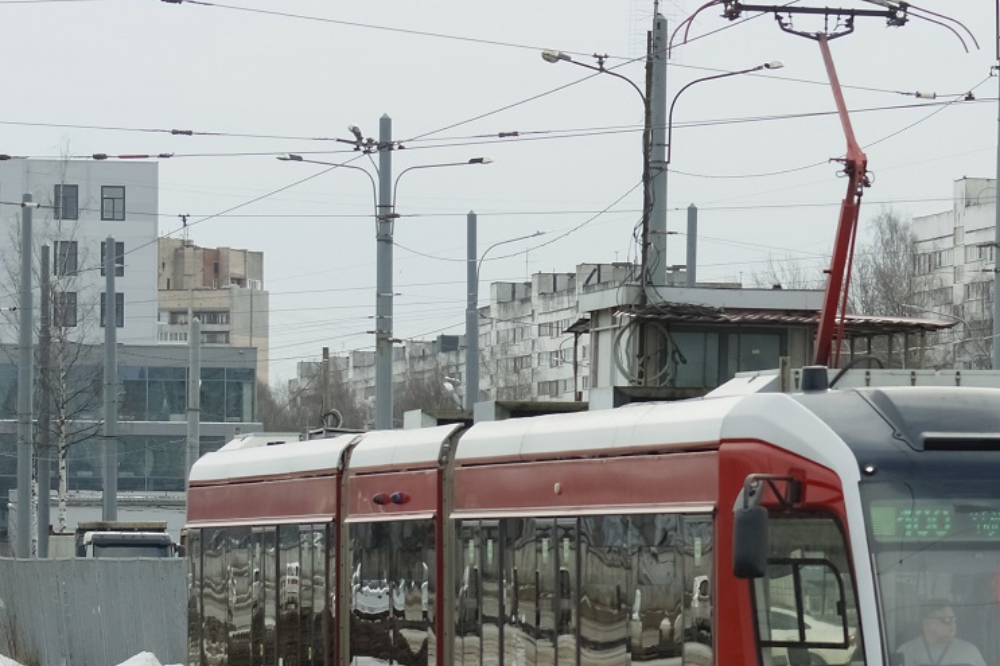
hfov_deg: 9.0
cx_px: 826
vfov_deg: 6.0
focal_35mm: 227
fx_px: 6304
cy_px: 432
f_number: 7.1
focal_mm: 75
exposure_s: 1/250
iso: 200
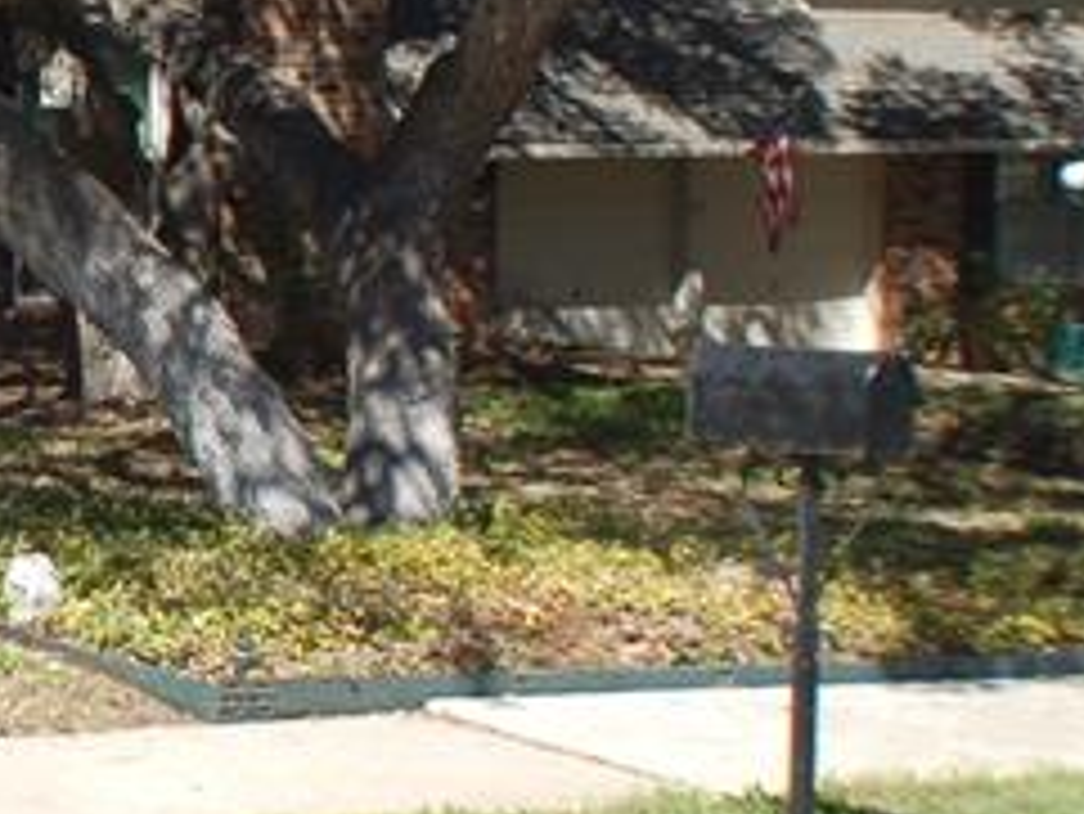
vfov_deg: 9.3
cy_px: 54
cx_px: -337
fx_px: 4982
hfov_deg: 12.1
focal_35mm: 159
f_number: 9
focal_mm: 26
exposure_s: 1/250
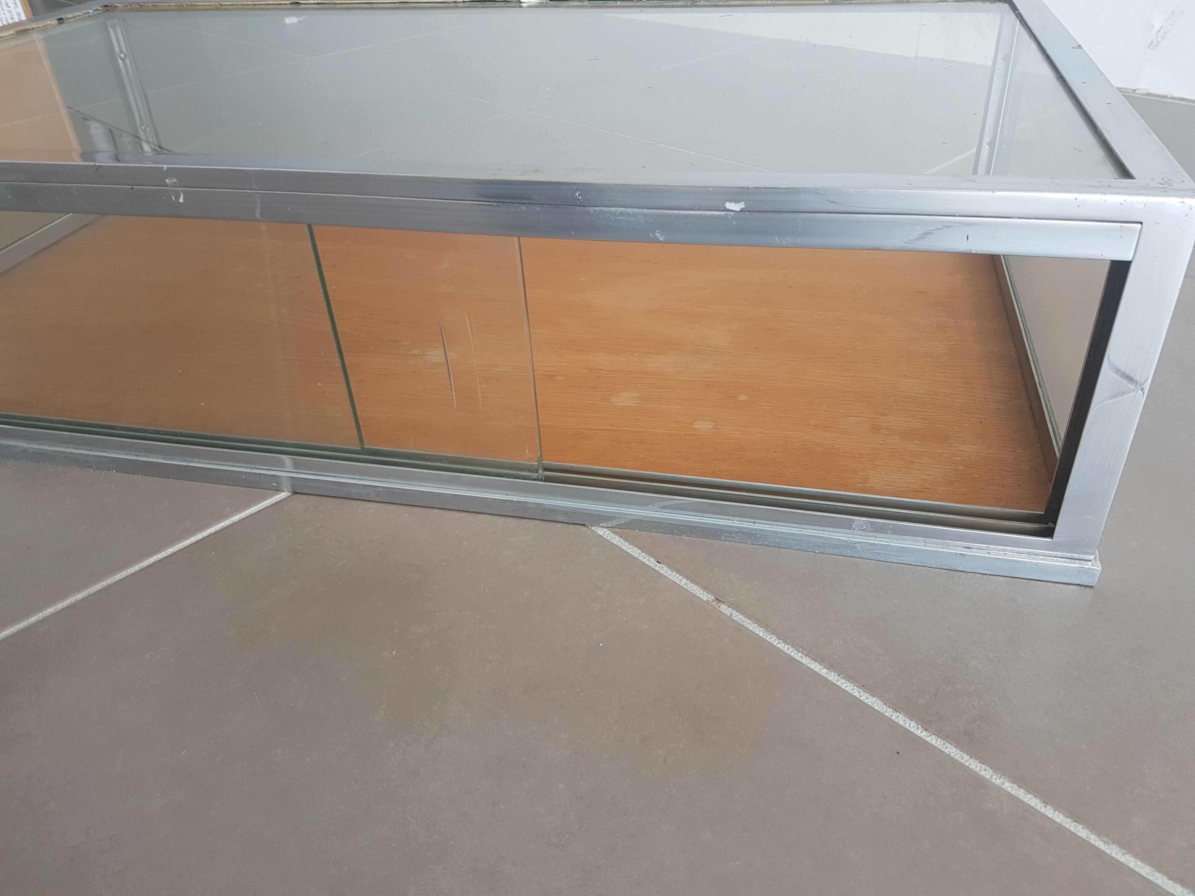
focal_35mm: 26
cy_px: 448
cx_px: 598
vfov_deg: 53.1
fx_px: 898
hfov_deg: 67.3
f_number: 1.7
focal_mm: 4.2
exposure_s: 1/50
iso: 50
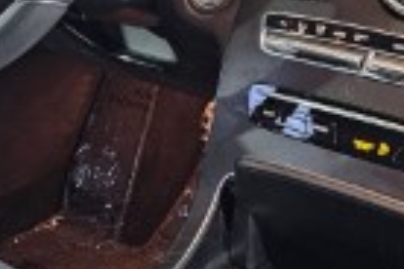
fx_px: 1246
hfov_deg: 18.3
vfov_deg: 12.3
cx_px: 97
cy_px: 126
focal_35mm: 111
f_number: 1.7
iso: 500
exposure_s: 1/25
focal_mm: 6.3
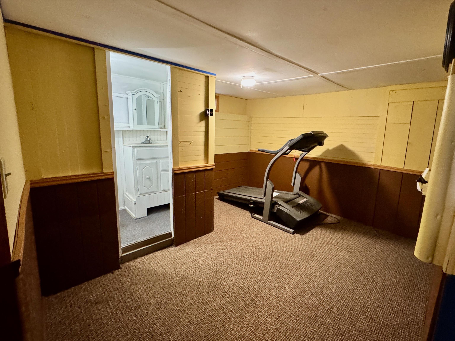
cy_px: 170
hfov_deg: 102.1
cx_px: 228
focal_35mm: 14
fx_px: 184
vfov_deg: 85.7
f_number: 2.2
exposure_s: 1/60
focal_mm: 2.22
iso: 640
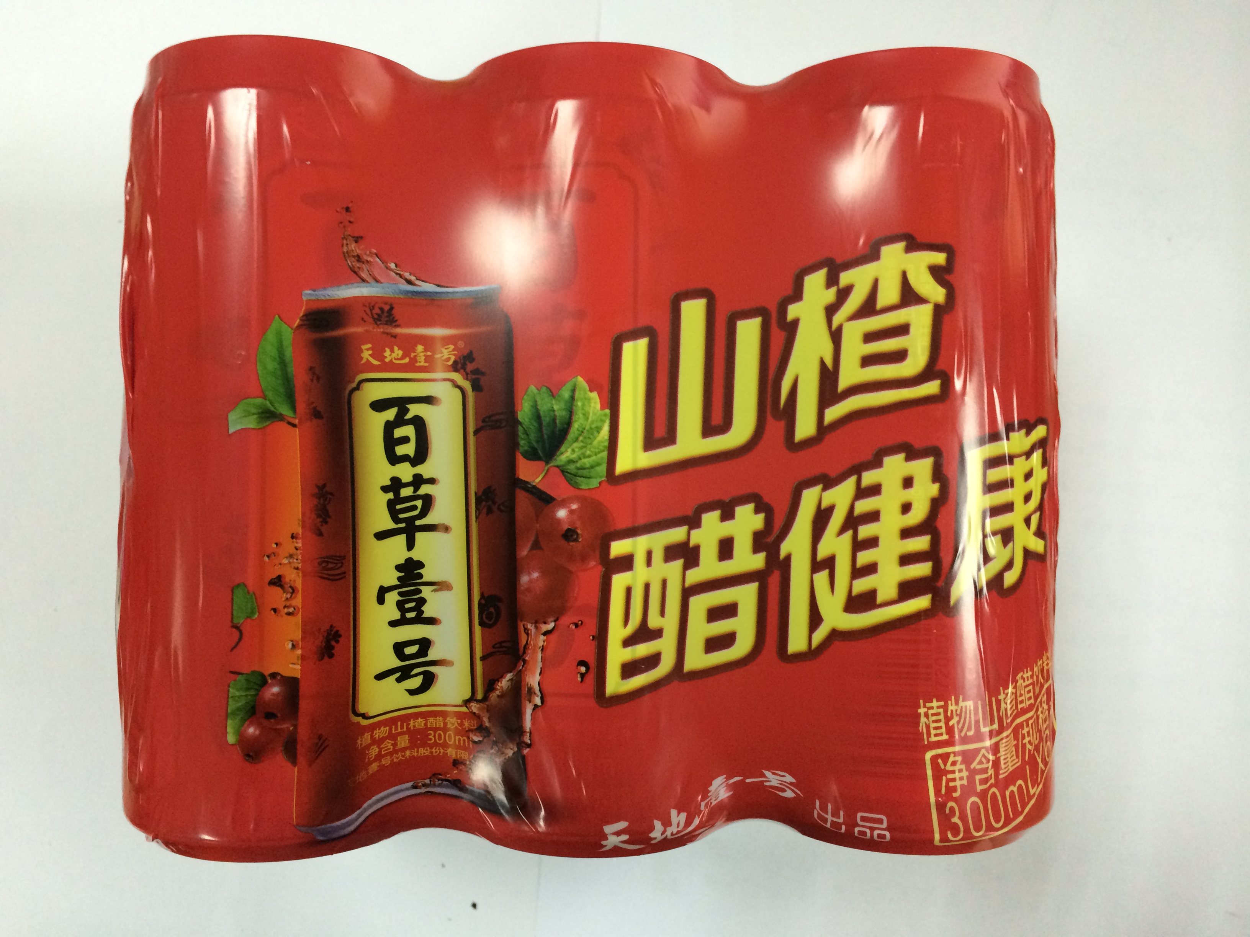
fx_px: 1083
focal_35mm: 30
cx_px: 625
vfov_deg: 46.8
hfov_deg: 60.0
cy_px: 468
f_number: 2.2
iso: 200
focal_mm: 4.12
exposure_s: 1/33
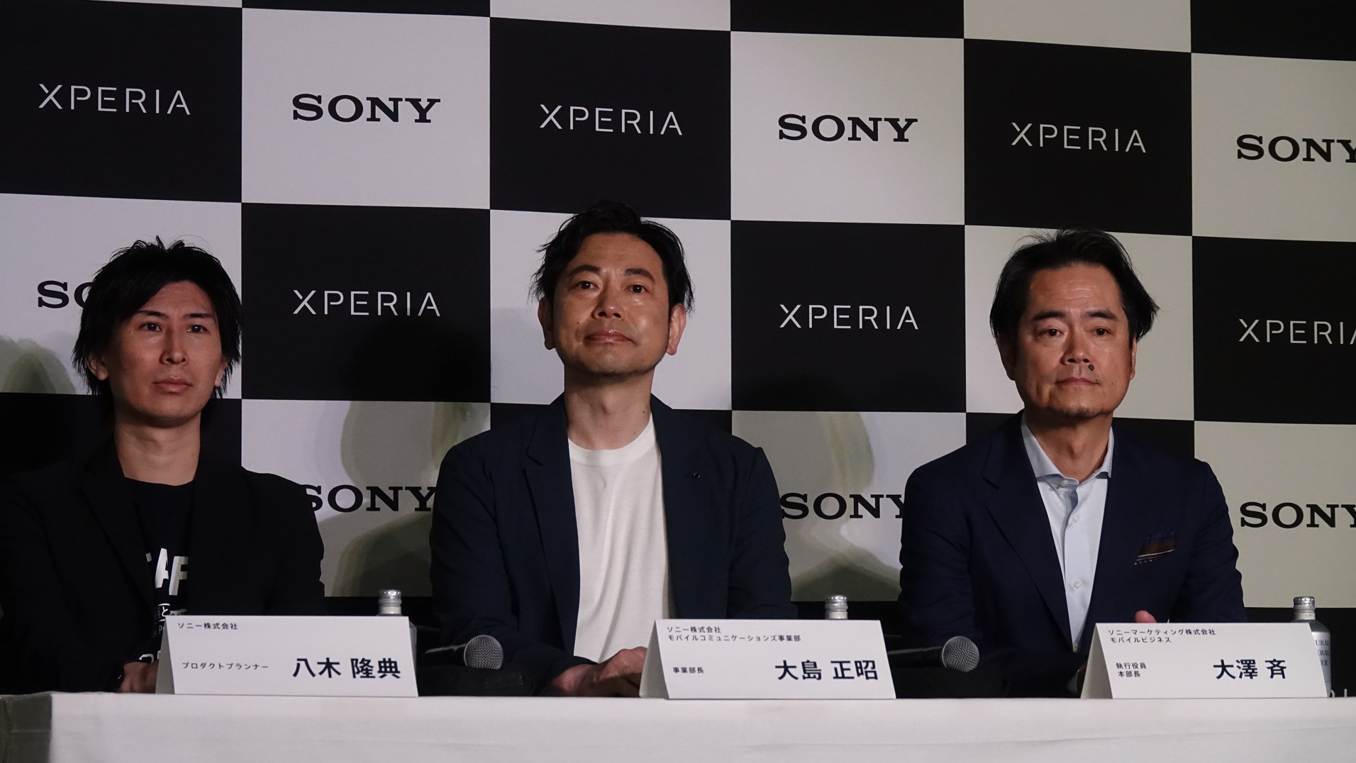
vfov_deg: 8.5
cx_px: 677
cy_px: 378
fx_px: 5106
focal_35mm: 142
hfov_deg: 15.1
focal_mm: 49.51
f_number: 4
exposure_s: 1/160
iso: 1600
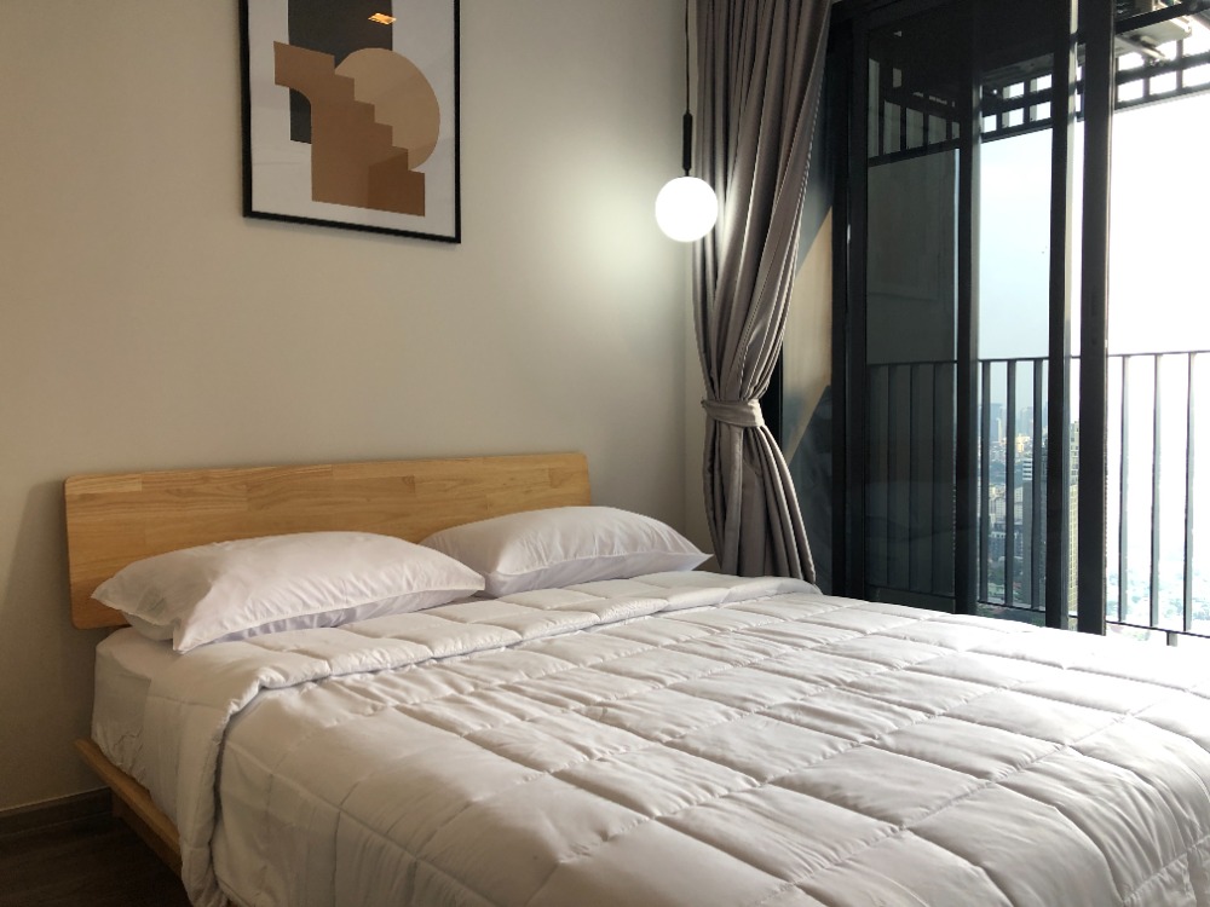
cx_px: 605
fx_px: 979
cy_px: 454
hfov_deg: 63.4
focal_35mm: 28
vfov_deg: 49.7
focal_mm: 3.99
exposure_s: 1/100
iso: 40
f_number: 1.8
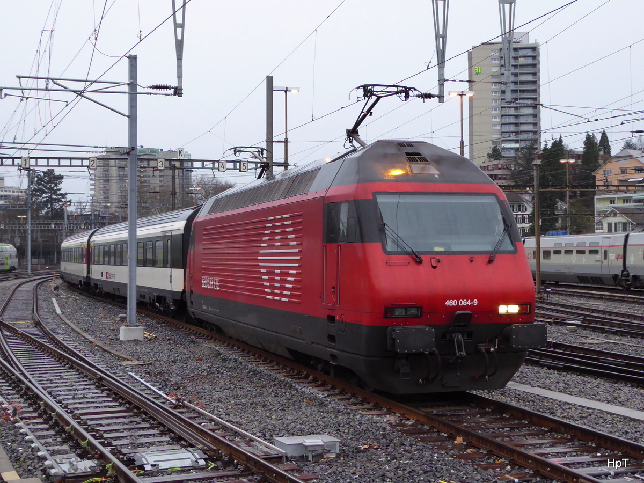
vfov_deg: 25.7
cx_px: 322
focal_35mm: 57
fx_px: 1060
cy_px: 242
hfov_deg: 33.8
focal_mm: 9.6
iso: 400
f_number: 4.1
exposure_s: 1/40
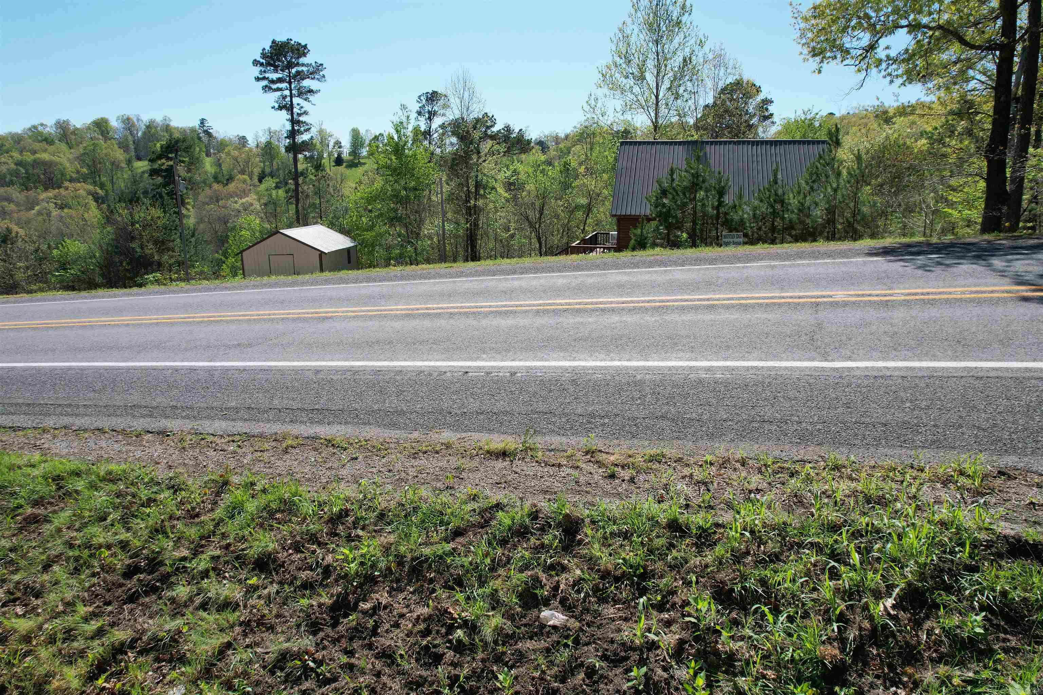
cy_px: 348
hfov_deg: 78.6
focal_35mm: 22
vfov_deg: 57.2
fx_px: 637
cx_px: 522
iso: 140
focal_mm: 8.38
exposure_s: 1/2000
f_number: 2.8
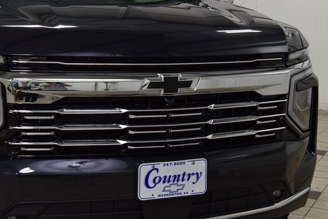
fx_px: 656
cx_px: 164
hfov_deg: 28.1
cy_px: 110
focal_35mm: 72
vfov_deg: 18.9
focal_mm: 48
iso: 1600
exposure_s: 1/60
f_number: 7.1
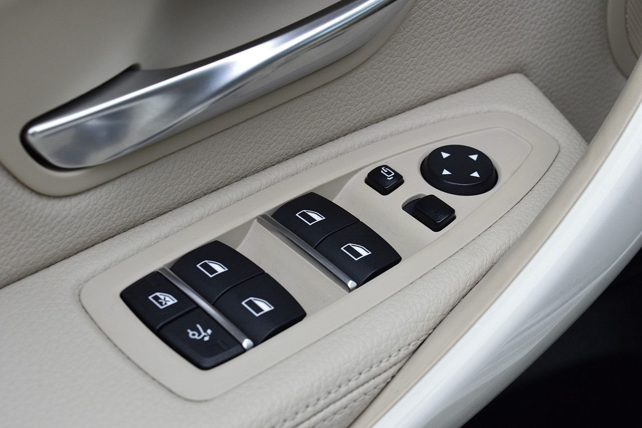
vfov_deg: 18.9
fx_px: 1284
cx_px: 321
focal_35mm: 72
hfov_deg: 28.1
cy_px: 214
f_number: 9
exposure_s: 1/160
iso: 400
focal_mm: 48
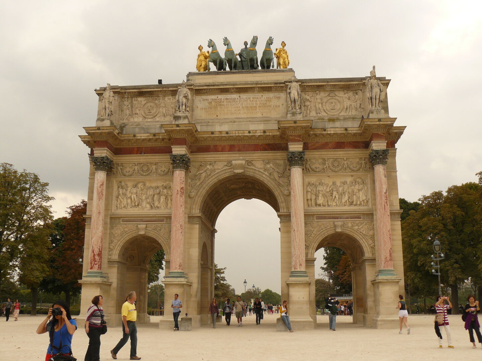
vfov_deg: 39.7
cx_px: 241
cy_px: 180
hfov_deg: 51.4
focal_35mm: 36
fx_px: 501
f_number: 4.5
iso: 100
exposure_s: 1/200
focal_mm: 6
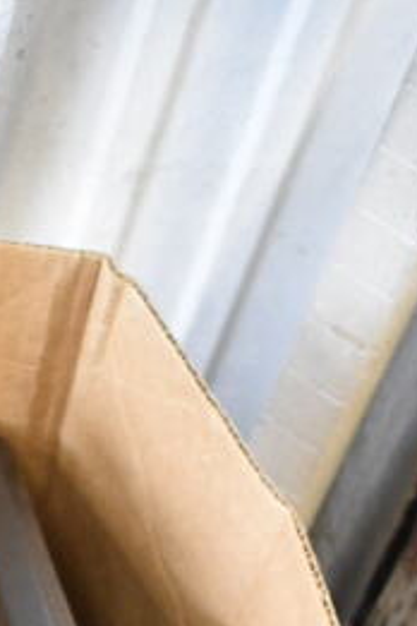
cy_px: 937
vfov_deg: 17.5
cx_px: -256
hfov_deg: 12.3
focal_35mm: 105
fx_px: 1824
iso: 1000
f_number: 3.5
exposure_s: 1/30
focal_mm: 20
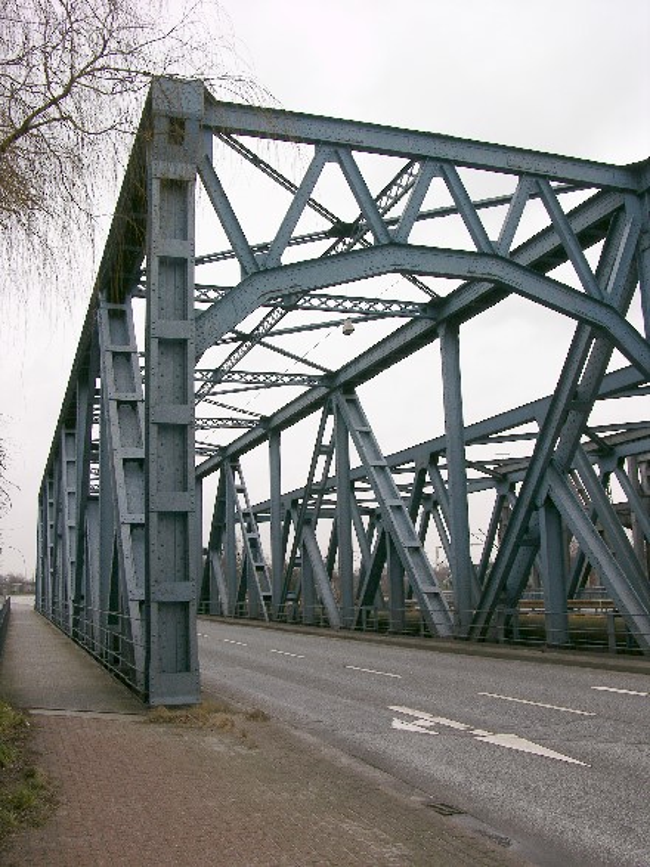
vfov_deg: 52.6
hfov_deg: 40.7
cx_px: 325
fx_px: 877
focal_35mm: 35
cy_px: 434
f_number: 5.6
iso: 50
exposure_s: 1/73.7
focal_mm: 8.9
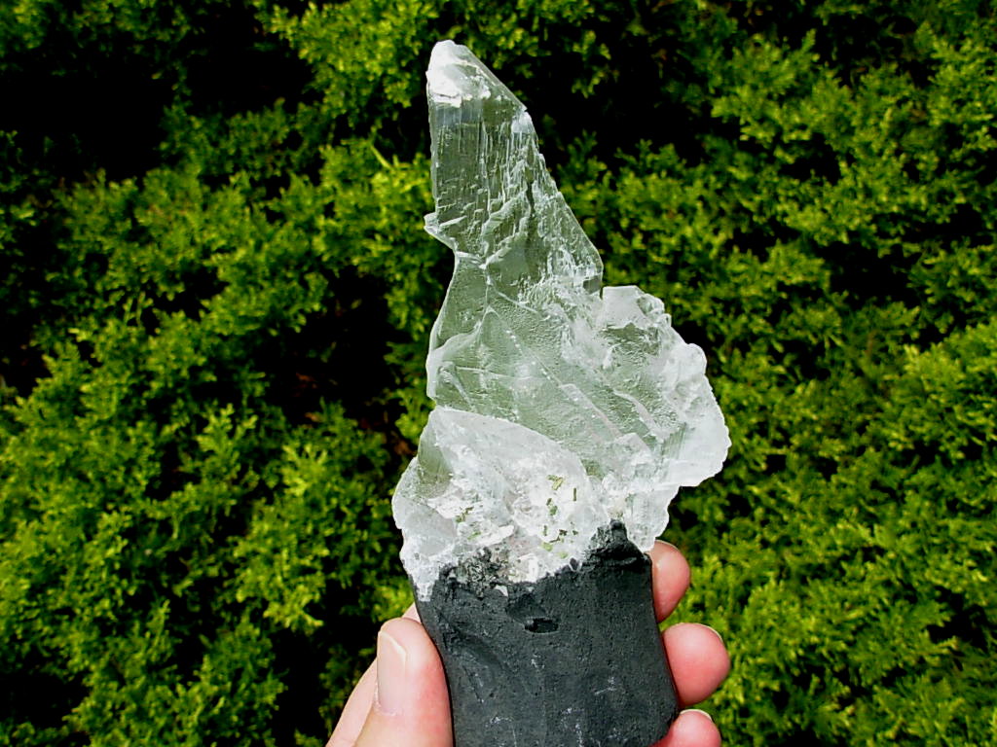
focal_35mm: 38
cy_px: 374
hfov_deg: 49.0
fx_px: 1094
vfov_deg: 37.7
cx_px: 498
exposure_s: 1/967
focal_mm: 6.3
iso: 50
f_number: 2.9
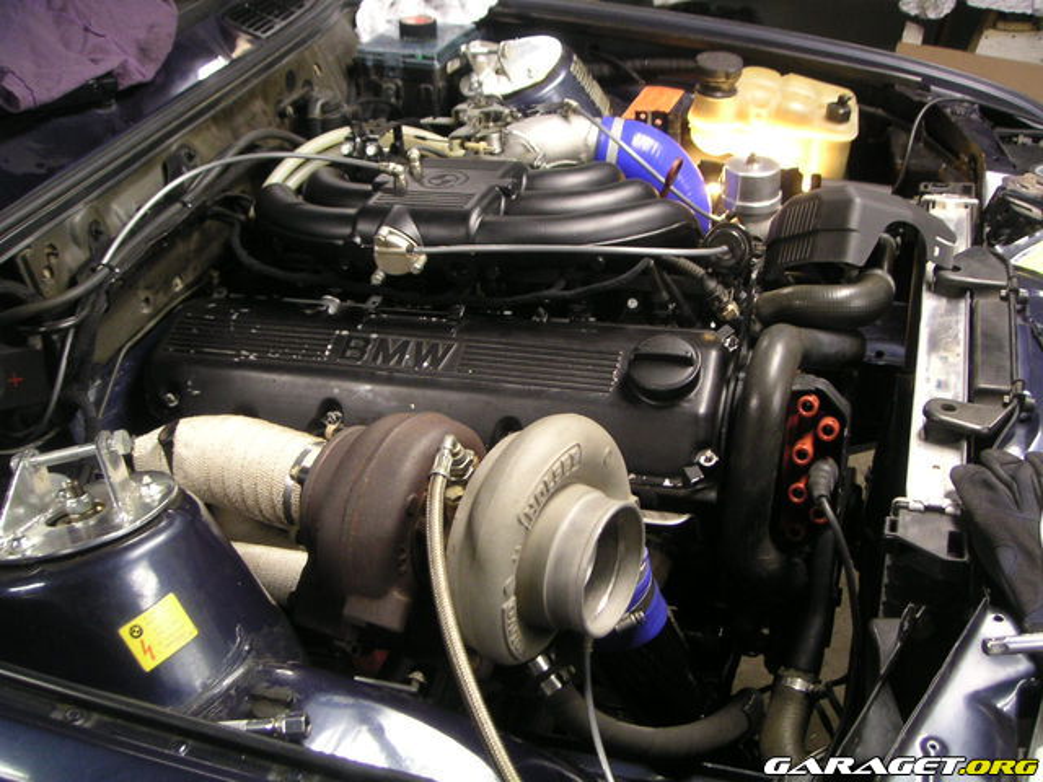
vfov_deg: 37.7
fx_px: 1145
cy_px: 391
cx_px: 522
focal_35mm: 38
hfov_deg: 49.0
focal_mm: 6
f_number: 2.8
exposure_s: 1/10
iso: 100
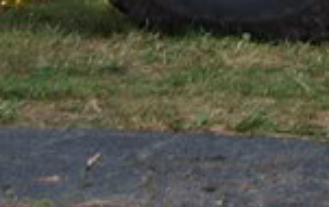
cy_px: -307
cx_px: 800
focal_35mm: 196
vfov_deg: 6.4
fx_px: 1761
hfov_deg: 9.5
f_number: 2.8
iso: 50
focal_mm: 5.8
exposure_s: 1/45
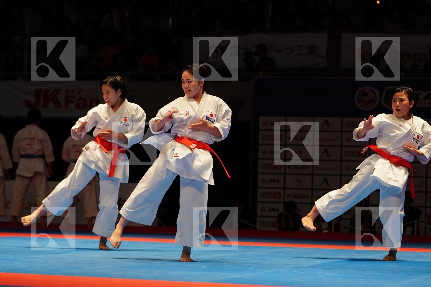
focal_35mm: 112
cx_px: 216
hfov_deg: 18.3
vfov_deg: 12.2
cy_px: 144
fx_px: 1341
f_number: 2.8
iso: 1600
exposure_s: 1/1000
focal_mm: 75
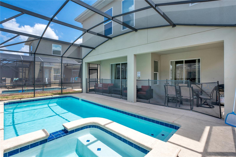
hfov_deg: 96.7
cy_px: 78
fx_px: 105
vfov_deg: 73.7
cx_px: 118
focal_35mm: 16
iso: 100
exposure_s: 1/100
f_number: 8
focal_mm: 16
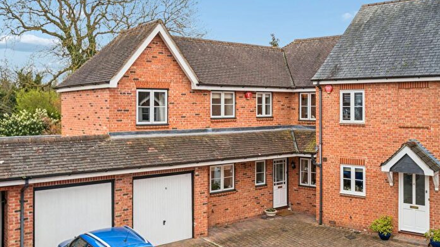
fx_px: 432
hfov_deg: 54.0
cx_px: 221
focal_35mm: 37
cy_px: 133
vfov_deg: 32.0
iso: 320
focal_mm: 35
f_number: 8
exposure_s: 1/200
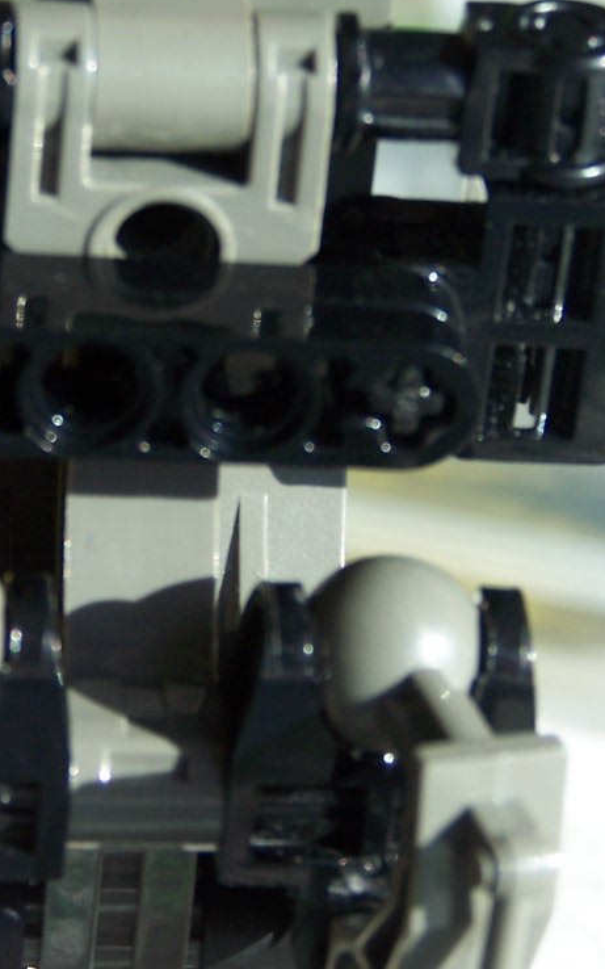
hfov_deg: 7.2
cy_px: 383
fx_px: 4777
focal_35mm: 181
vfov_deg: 11.6
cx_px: 188
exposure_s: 1/250
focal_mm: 17.5
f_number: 3.2
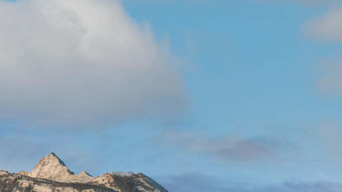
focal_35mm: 411
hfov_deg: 5.2
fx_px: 3726
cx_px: 458
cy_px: 332
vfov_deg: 2.9
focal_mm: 120
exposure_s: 1/400
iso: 100
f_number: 5.6
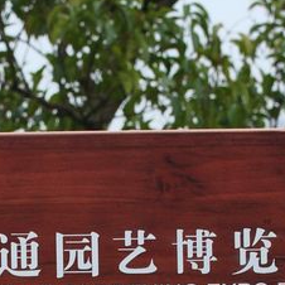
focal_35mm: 289
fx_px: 2692
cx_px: 50
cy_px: 496
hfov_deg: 6.1
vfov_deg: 6.0
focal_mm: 40
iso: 200
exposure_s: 1/200
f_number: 10
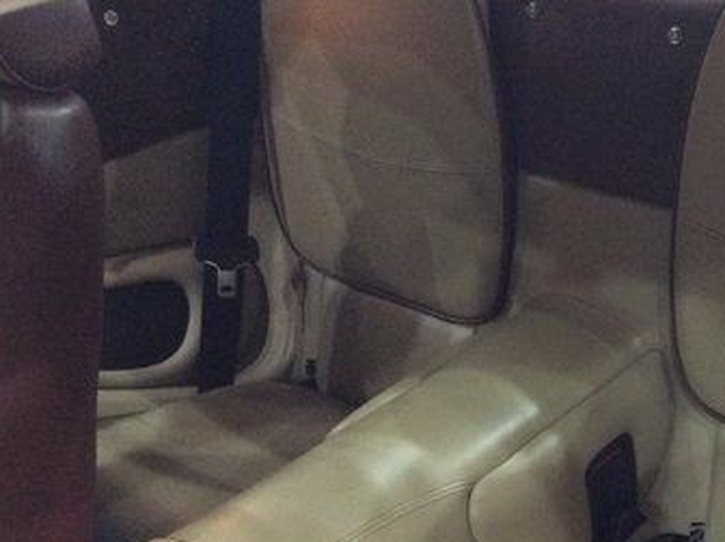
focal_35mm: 61
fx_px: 1276
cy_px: 430
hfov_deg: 30.5
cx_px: 637
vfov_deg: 23.6
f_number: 2.4
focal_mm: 3.3
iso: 320
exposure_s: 1/24
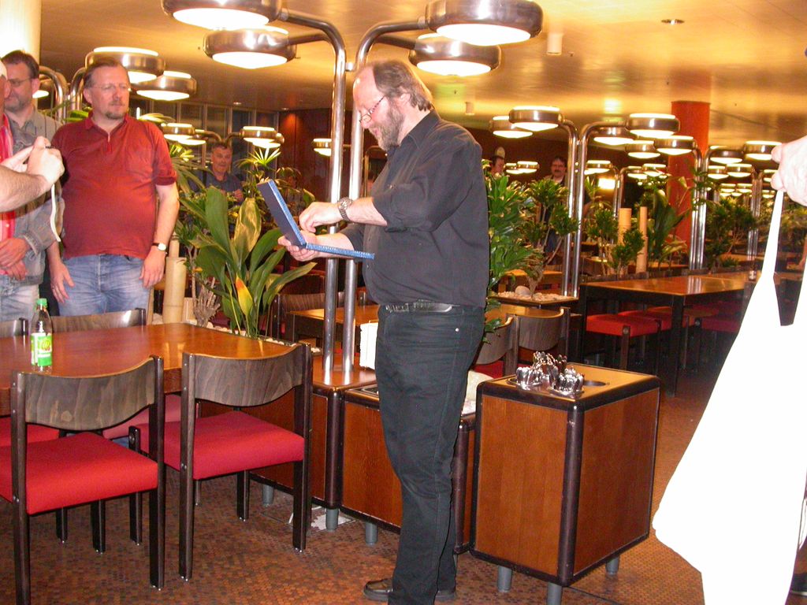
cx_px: 404
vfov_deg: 37.7
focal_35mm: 38
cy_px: 302
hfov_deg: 49.0
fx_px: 886
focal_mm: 7.85
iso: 400
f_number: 2.6
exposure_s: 1/60
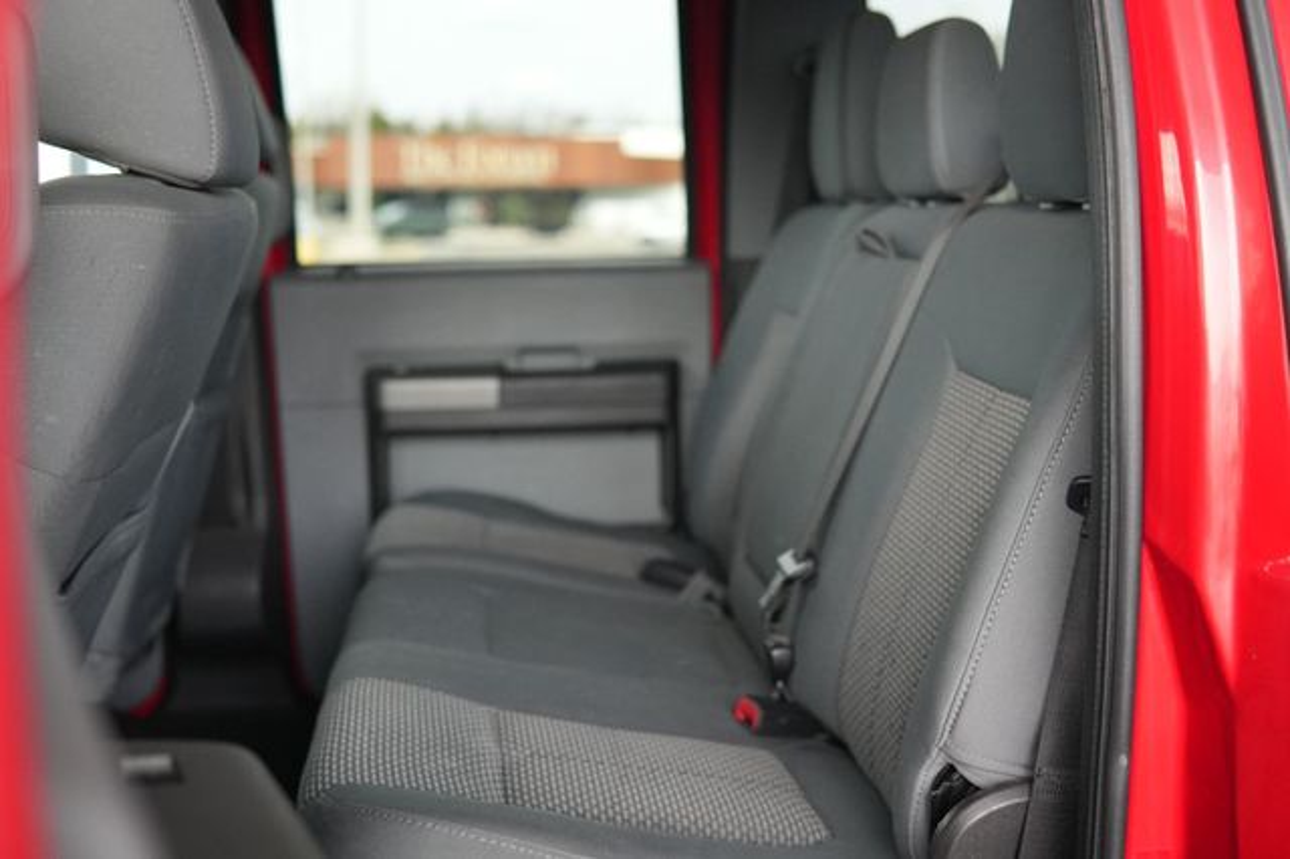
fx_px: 1612
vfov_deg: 29.8
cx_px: 645
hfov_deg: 43.6
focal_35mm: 45
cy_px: 430
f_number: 2
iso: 1600
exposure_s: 1/160
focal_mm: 30
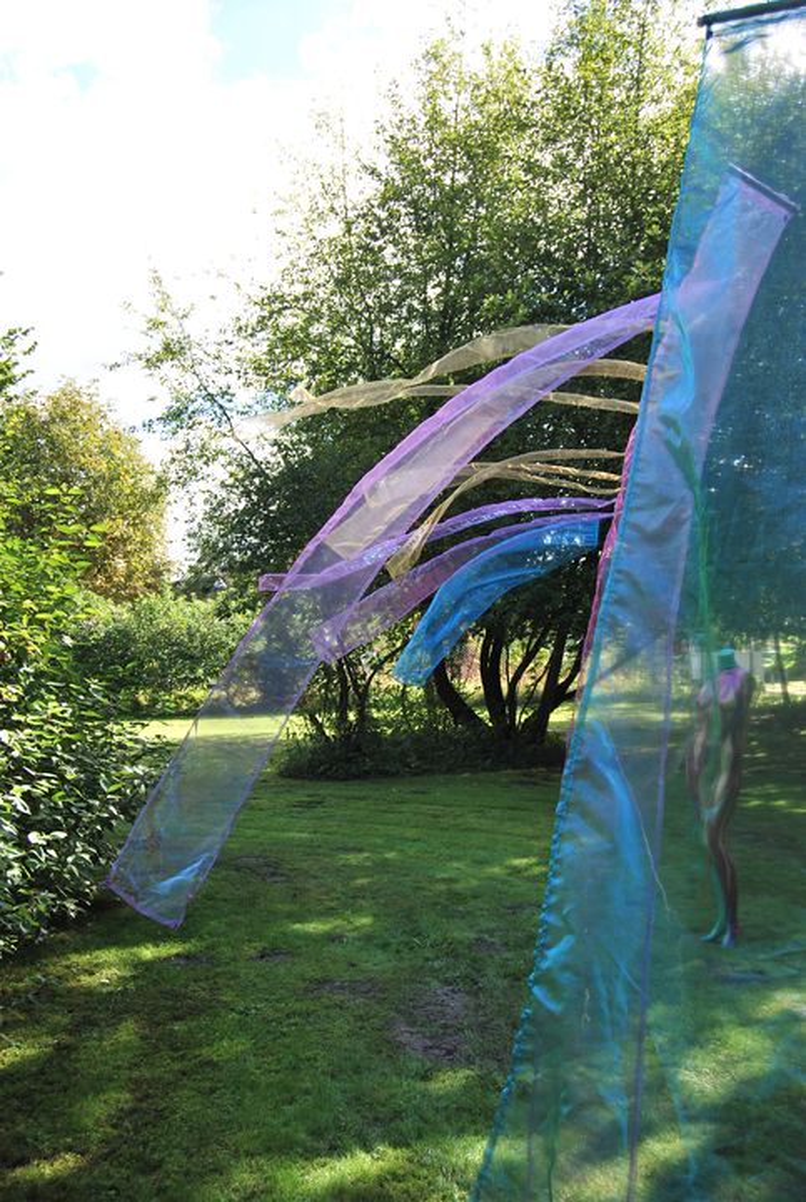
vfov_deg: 53.0
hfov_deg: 37.0
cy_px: 601
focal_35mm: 36
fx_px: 1204
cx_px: 403
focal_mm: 24
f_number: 5.6
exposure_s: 1/125
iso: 100
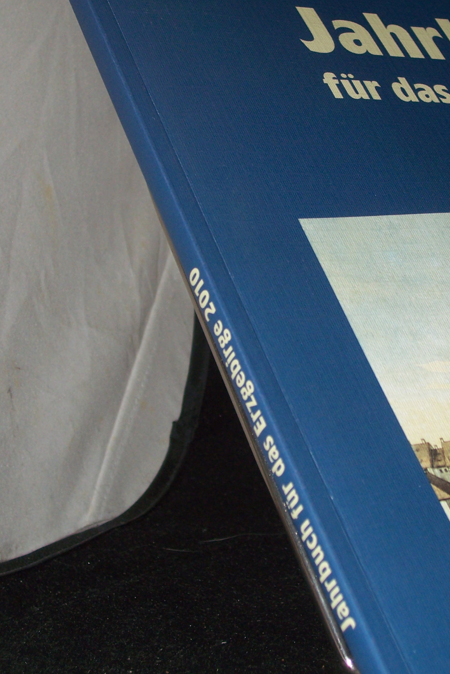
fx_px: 1425
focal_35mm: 76
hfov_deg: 17.8
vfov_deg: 26.6
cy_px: 265
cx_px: 341
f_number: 3.2
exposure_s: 1/80
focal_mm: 8.7
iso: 80
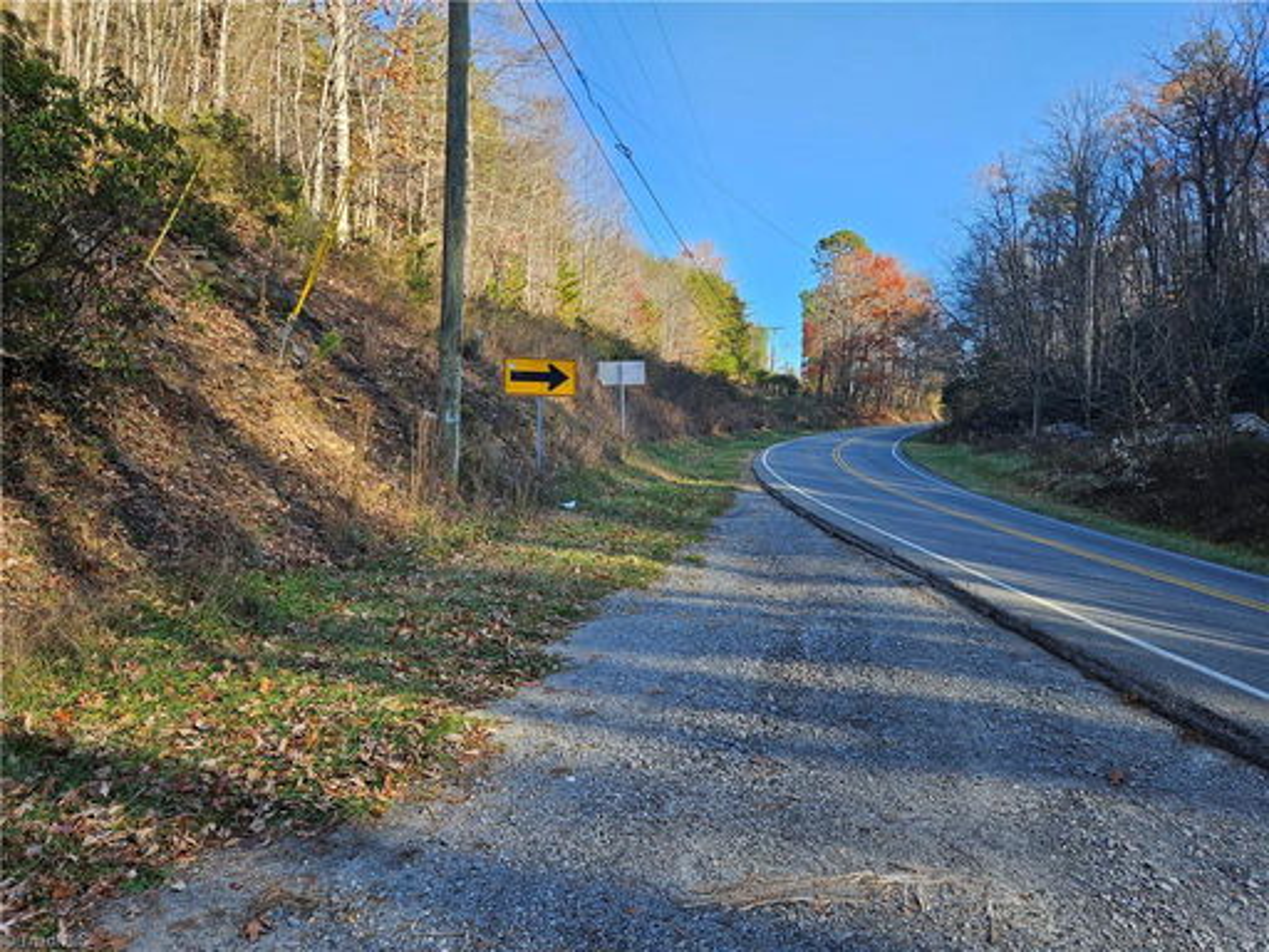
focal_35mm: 23
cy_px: 476
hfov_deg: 73.9
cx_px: 634
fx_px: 843
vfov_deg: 58.9
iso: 25
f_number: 1.8
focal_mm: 5.4
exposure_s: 1/357
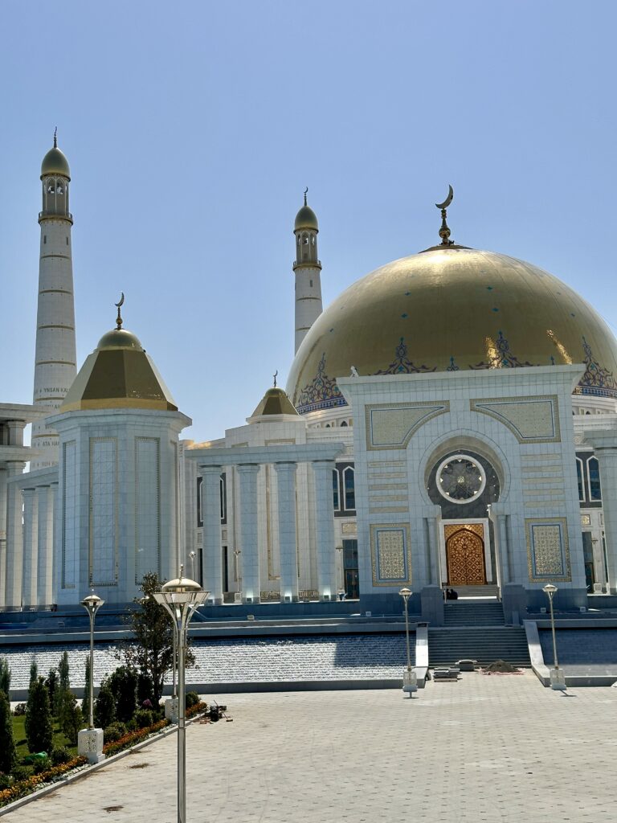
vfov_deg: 39.7
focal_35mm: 48
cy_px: 412
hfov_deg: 30.3
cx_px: 308
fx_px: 1141
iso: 64
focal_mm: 6.86
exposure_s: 1/8929
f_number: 1.78
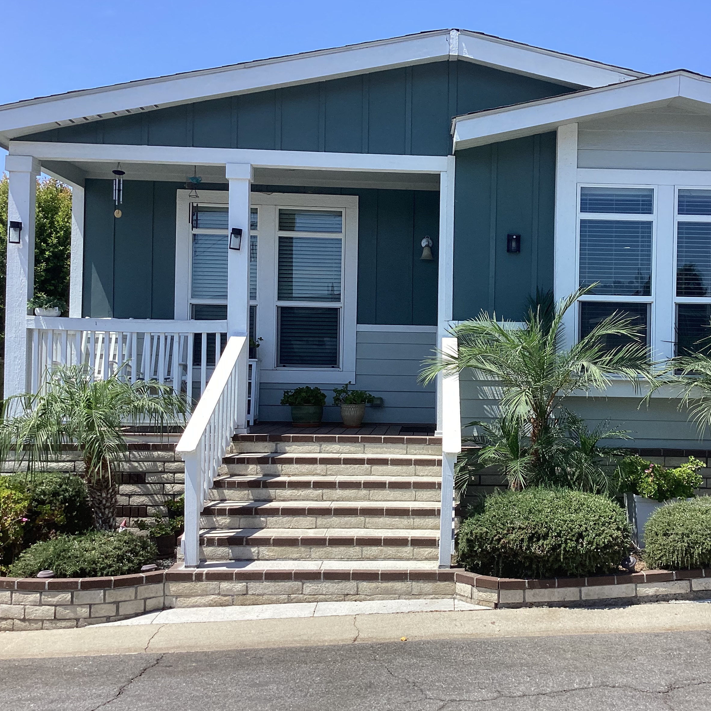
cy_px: 352
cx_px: 468
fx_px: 883
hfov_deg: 43.3
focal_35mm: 38
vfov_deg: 43.9
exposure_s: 1/1018
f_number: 2.4
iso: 25
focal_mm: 3.3
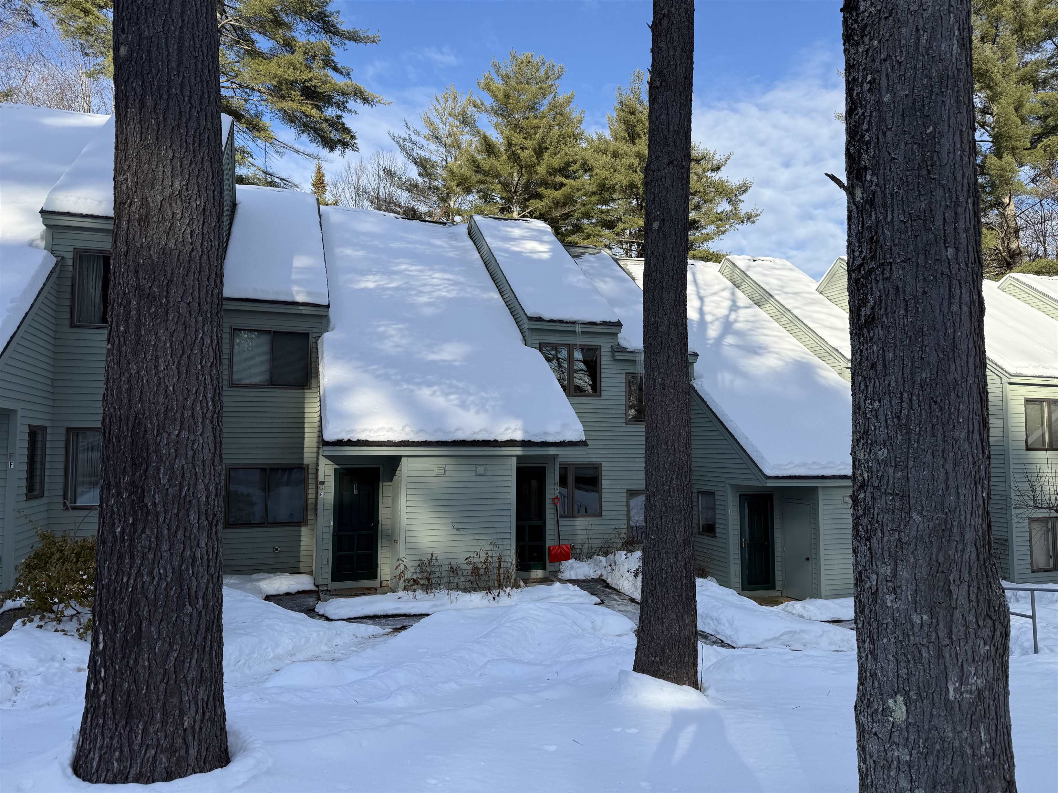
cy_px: 396
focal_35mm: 24
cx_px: 529
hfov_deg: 71.6
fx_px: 734
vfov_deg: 56.8
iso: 80
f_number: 1.78
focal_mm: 6.76
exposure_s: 1/2299
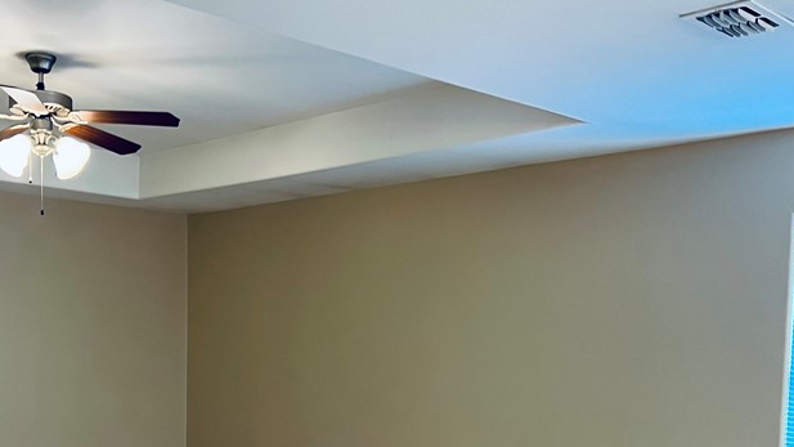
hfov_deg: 42.9
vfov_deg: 24.5
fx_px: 989
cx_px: 246
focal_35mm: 47
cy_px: 424
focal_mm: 5.7
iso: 100
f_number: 1.5
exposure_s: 1/60
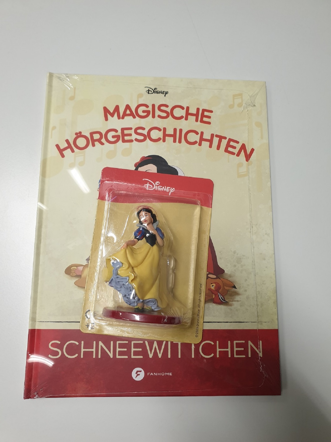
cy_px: 221
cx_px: 166
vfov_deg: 67.3
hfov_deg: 53.0
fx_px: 332
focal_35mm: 26
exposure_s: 1/50
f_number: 2.4
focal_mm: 4.3
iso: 100
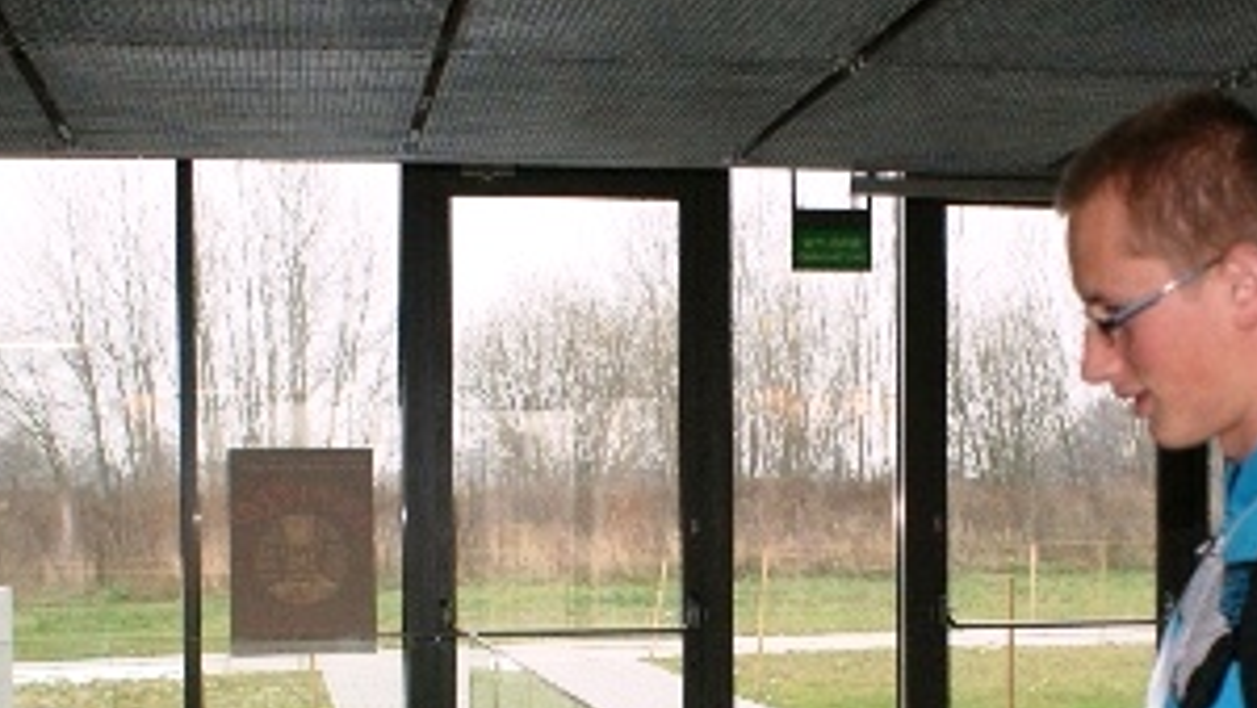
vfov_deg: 17.7
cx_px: 872
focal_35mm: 67
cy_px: 677
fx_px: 2234
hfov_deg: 31.1
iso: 400
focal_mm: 20
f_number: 5.6
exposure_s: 1/80
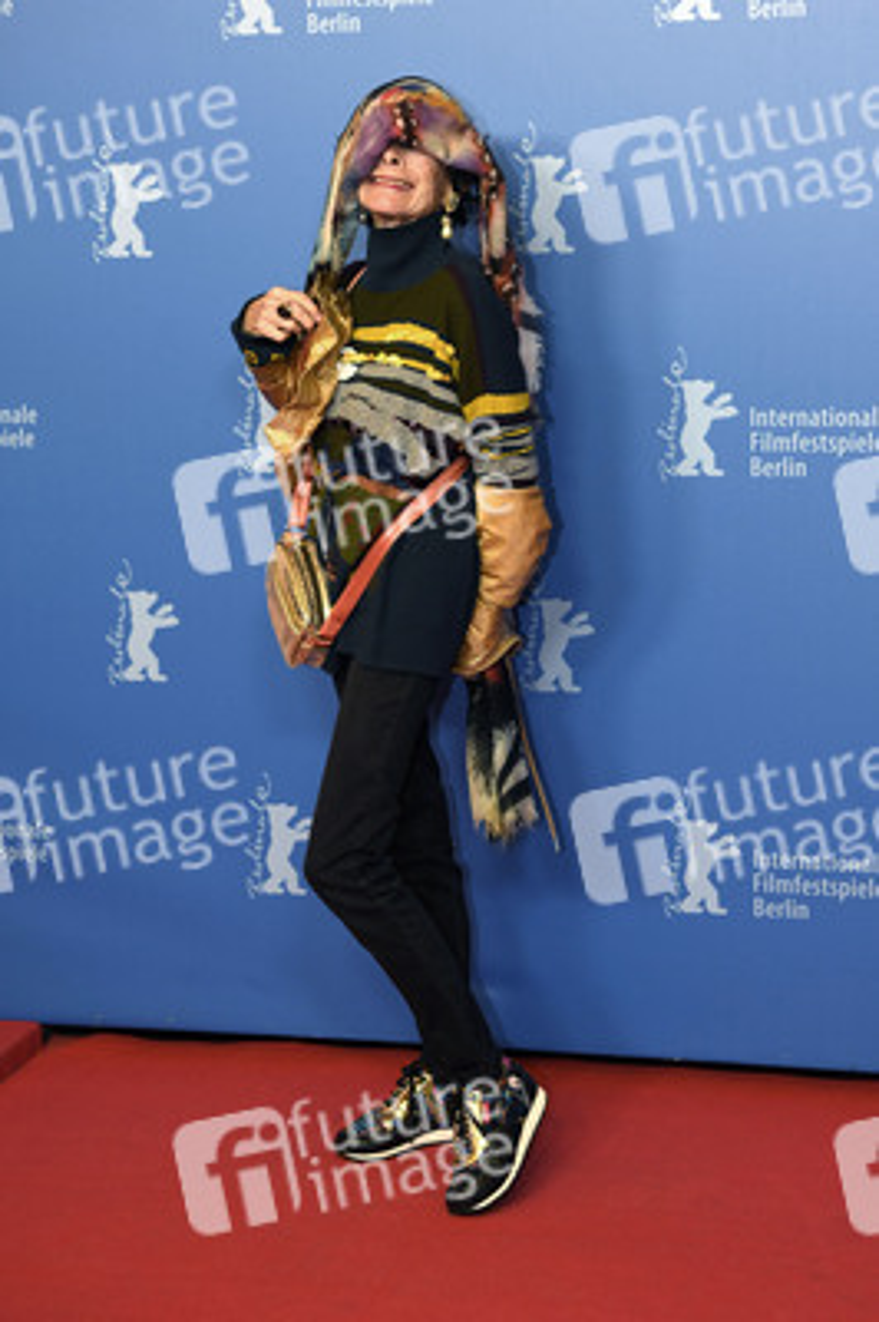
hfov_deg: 25.9
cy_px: 661
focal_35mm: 52
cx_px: 440
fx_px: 1908
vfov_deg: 38.2
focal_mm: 52
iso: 1000
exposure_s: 1/400
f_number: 4.5
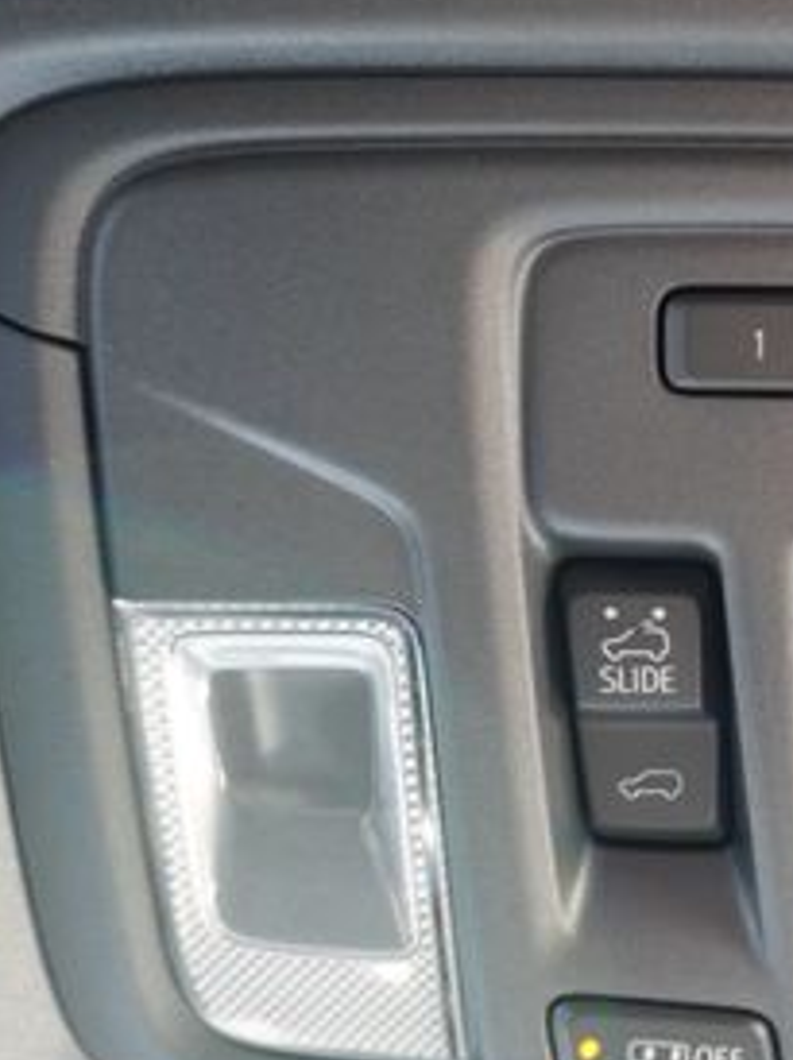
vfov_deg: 35.5
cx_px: 979
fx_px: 1652
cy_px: 580
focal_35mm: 54
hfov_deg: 24.2
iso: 1600
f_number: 4
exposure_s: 1/60
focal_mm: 16
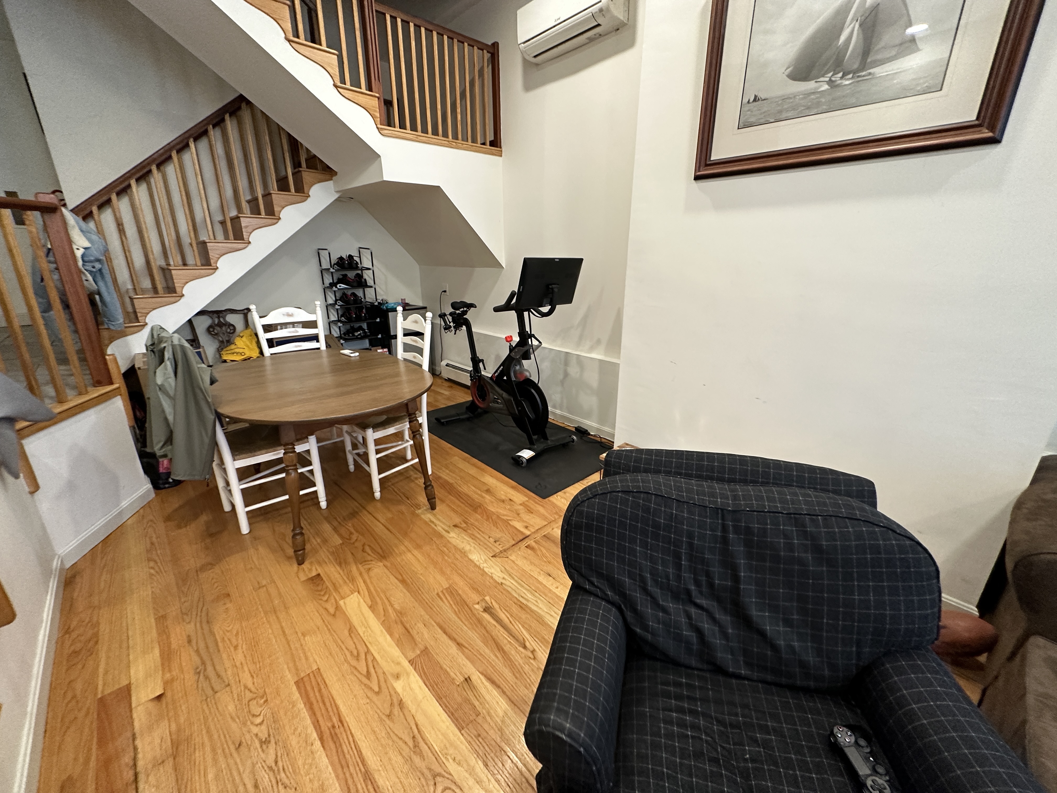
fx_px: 427
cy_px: 396
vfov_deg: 85.7
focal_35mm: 14
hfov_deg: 102.1
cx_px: 528
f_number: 2.2
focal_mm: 2.22
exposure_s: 1/60
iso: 250
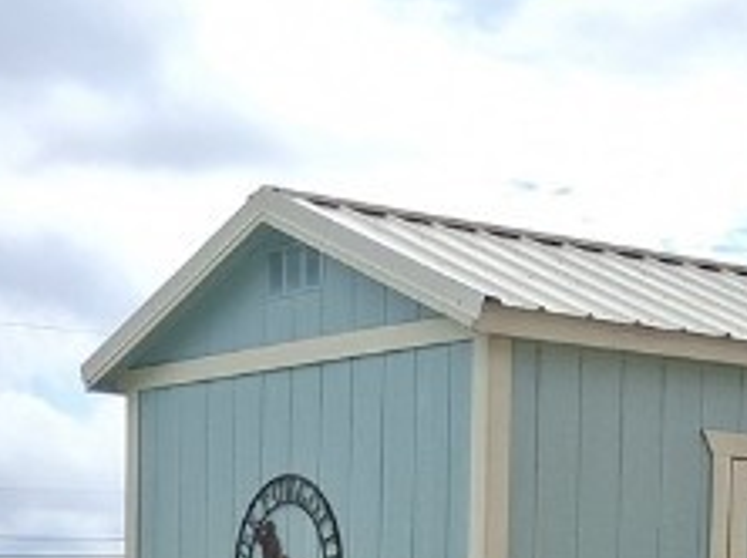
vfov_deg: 11.7
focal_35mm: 120
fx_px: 2587
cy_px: 877
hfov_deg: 16.4
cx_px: 448
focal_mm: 3.98
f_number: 1.8
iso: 25
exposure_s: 1/676
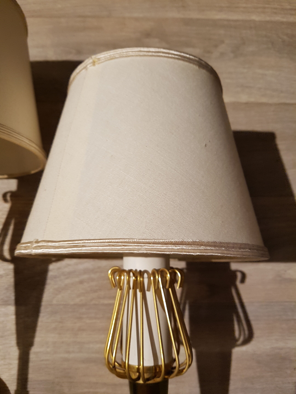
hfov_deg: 53.1
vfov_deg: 67.3
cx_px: 148
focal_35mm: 26
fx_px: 296
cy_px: 197
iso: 160
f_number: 1.7
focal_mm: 4.2
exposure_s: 1/25
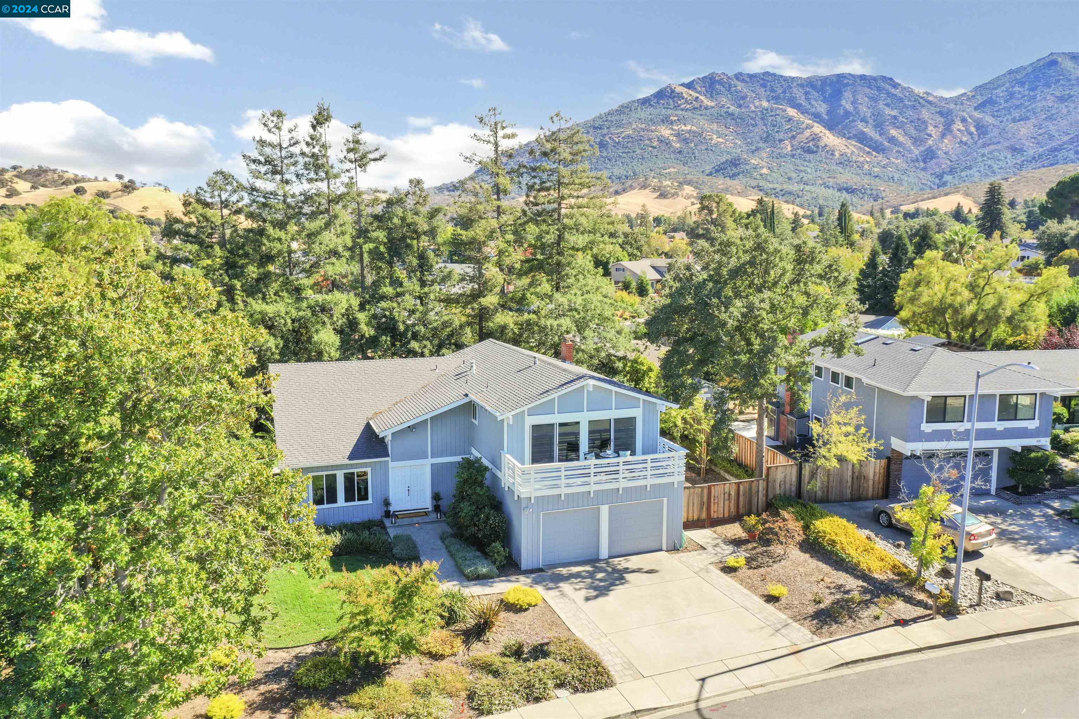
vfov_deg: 46.4
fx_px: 839
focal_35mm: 28
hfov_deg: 65.5
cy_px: 360
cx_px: 540
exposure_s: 1/240
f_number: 5
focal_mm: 10.26
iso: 100
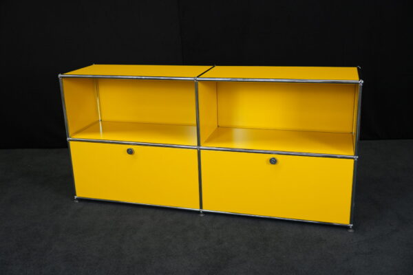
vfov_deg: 35.1
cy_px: 138
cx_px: 206
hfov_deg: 50.7
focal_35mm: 38
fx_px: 436
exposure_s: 1/160
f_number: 4
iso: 2500
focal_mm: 38
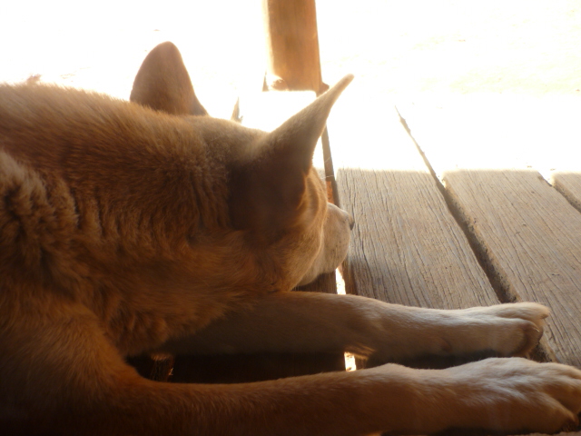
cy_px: 218
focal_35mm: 33
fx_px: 554
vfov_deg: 42.9
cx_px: 290
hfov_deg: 55.4
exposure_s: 1/100
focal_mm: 5.5
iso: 100
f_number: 2.8
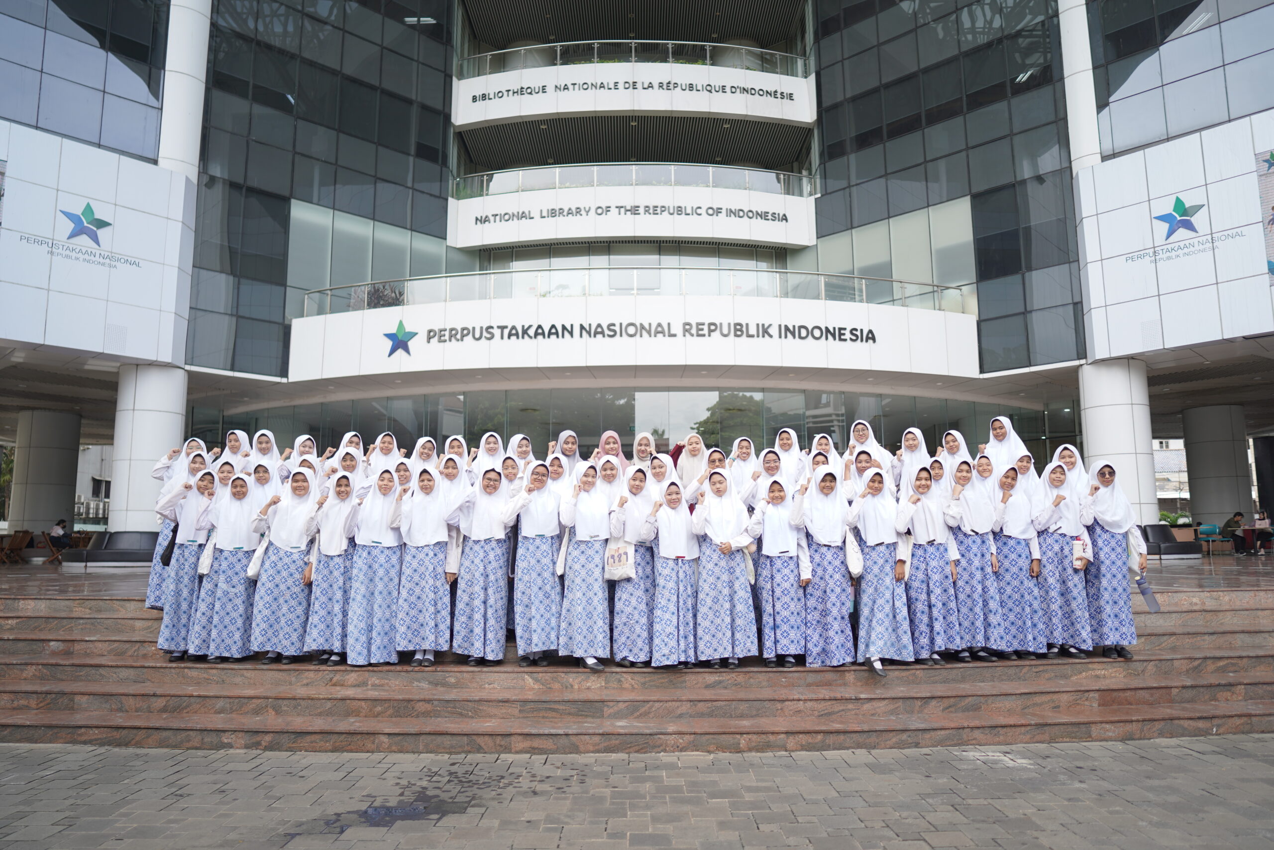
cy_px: 425
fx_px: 849
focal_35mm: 24
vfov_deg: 53.1
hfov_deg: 73.7
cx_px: 637
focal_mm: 24
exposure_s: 1/500
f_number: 1.8
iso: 100
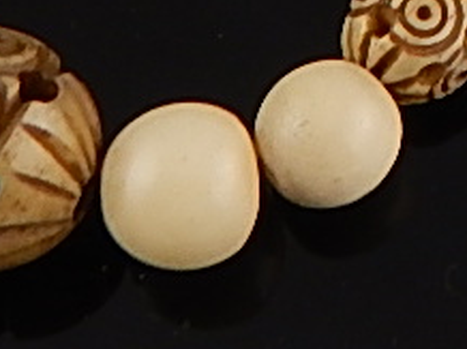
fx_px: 4258
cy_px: -779
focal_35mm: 316
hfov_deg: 6.1
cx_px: 928
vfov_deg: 4.5
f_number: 3.6
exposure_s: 1/40
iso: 125
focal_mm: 7.7
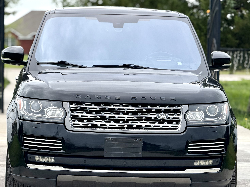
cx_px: 125
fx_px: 1185
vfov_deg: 9.1
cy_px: 99
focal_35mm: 164
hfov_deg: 12.0
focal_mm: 15.66
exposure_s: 1/377
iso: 50
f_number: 2.8
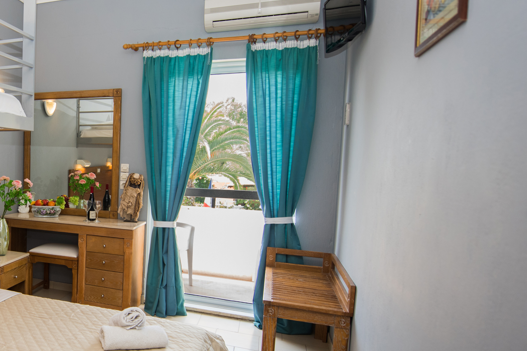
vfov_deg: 43.6
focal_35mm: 30
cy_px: 187
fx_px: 439
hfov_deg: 53.2
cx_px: 41
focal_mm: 14
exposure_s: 1/160
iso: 320
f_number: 2.8
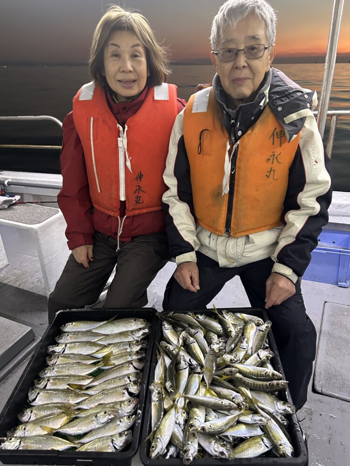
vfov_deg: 67.3
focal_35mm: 26
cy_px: 233
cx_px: 175
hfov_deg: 53.1
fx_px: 351
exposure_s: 1/40
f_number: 1.5
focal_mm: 5.7
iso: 640
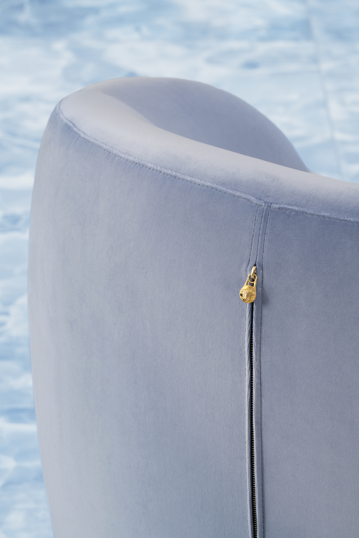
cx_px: 180
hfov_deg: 7.9
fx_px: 2603
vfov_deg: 11.8
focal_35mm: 174
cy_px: 269
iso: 250
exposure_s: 1/40
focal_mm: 174
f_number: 13
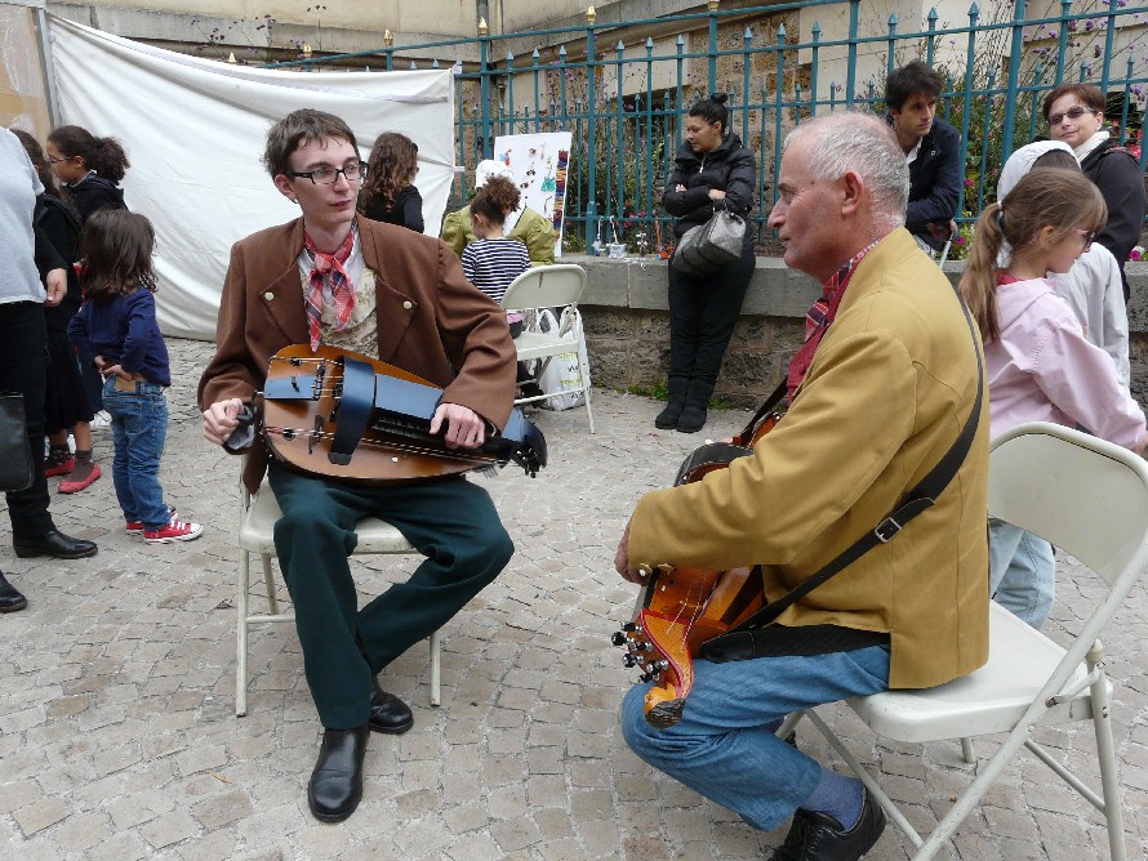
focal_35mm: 28
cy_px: 430
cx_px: 574
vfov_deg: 49.8
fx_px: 929
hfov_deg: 63.4
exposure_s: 1/160
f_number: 4
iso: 100
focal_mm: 4.6
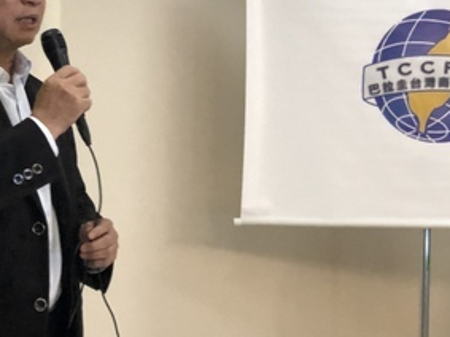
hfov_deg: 17.2
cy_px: 198
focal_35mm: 114
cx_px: 137
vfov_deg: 13.0
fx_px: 1481
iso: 160
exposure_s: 1/20
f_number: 2.4
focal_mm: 6
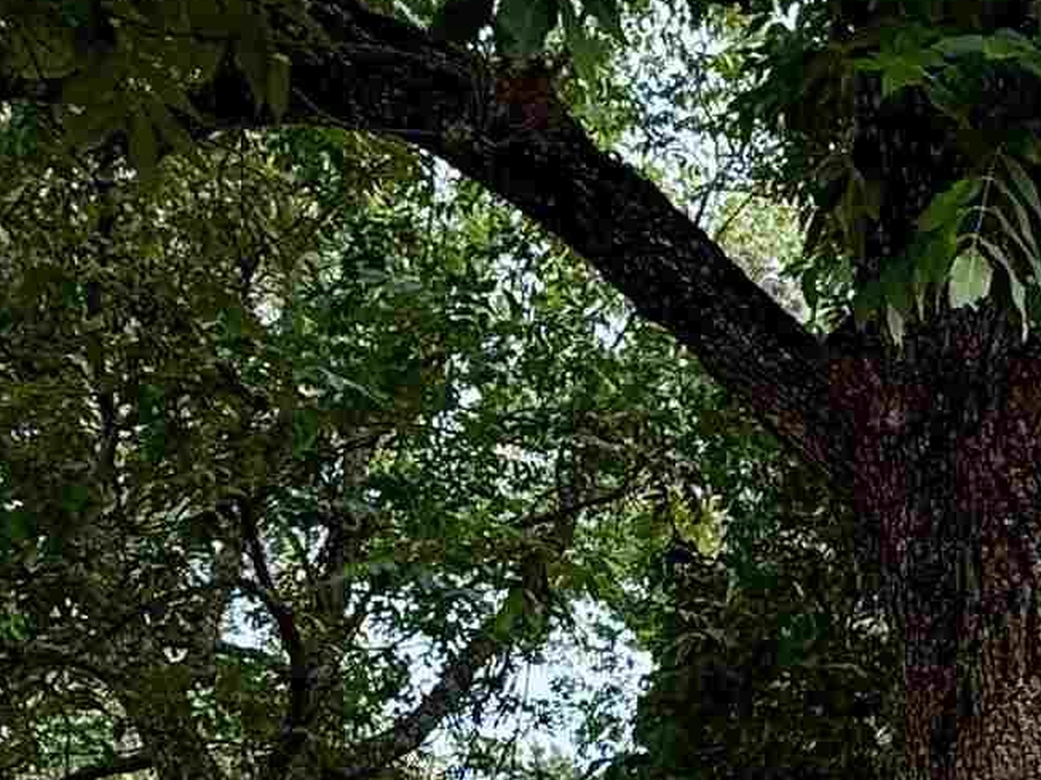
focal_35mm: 66
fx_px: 1985
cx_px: 1314
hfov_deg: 25.7
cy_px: 1201
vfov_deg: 19.2
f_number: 2.2
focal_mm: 2.22
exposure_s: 1/301
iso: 64
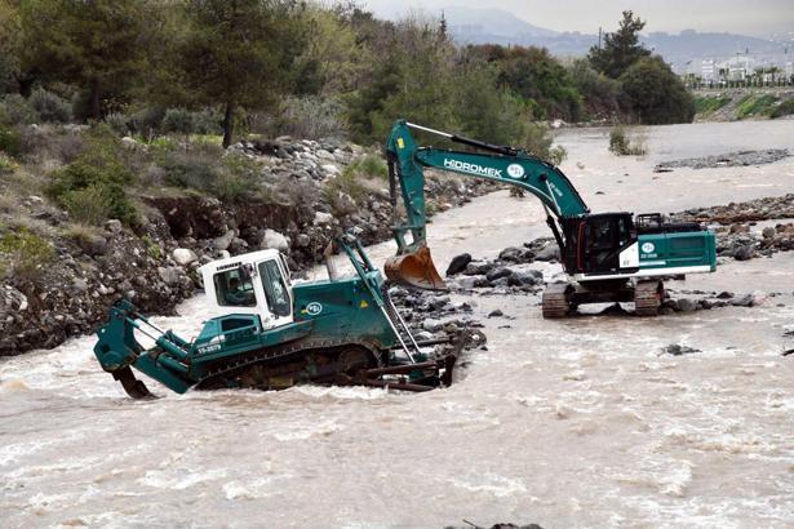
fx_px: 2470
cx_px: 397
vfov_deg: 12.2
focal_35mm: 112
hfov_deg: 18.3
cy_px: 264
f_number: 8
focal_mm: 112
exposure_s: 1/250
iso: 640
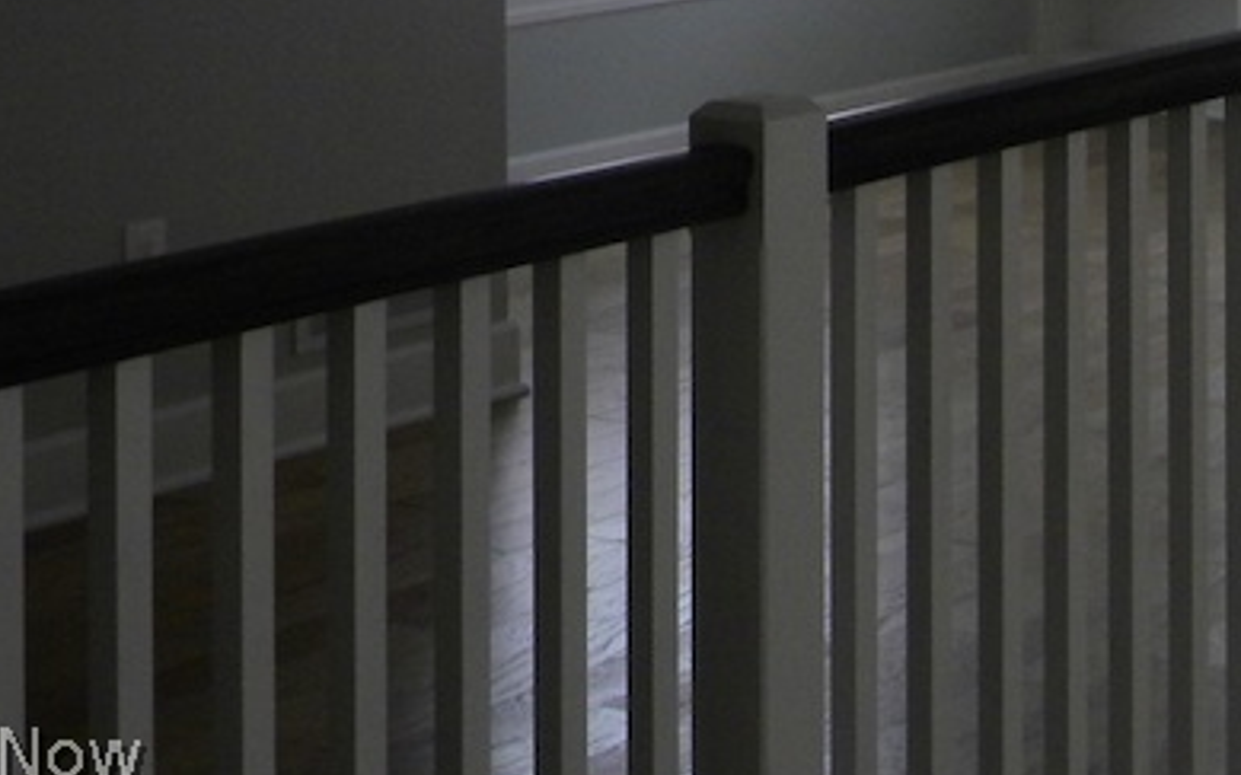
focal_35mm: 98
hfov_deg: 20.1
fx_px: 3314
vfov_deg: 12.7
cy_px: -386
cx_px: 1407
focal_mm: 6.4
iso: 212
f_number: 3.7
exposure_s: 1/60
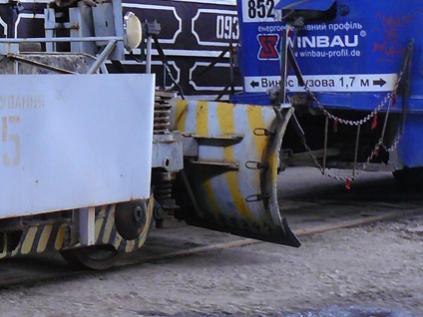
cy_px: 66
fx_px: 1063
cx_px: -70
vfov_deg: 16.8
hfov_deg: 21.1
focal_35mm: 87
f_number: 3.2
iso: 200
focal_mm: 6
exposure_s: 1/2
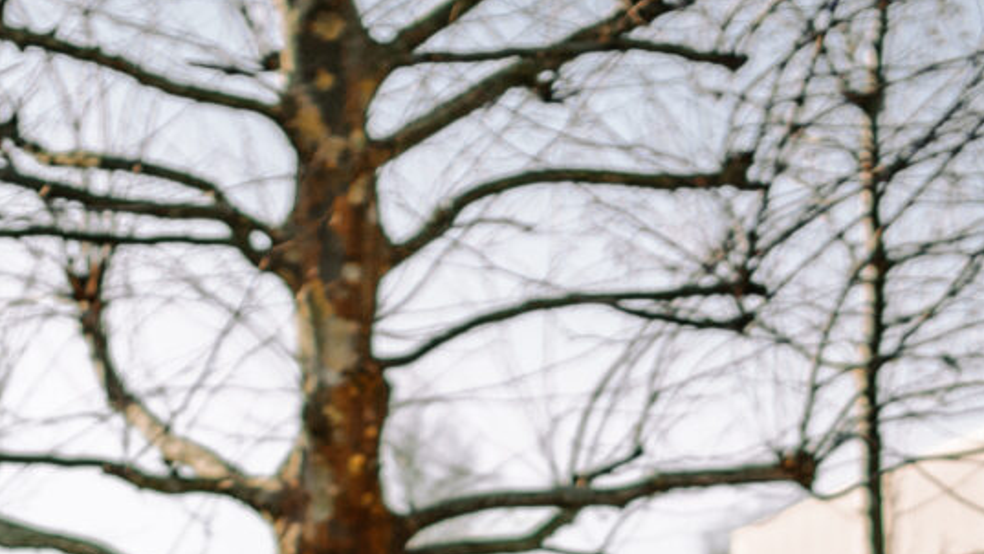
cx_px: 654
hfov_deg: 16.3
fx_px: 3418
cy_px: 739
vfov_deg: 9.1
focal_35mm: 131
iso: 100
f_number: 1.4
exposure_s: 1/3200
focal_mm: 35
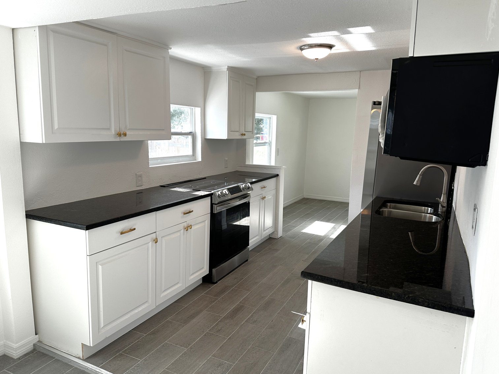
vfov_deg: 54.9
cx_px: 250
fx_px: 360
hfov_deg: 69.4
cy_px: 187
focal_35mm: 25
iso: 64
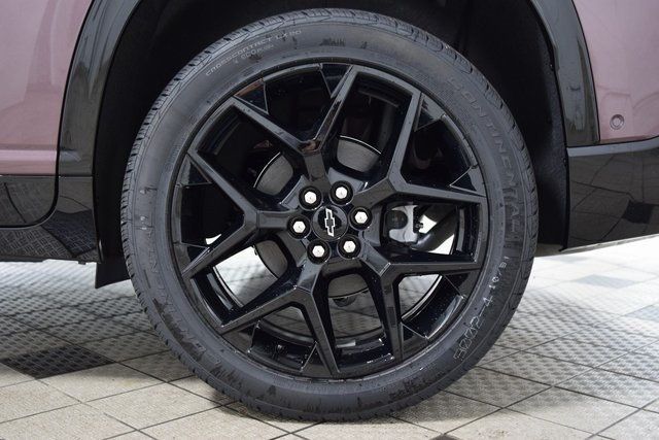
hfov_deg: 43.6
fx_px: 824
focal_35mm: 45
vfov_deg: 29.9
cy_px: 220
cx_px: 330
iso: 1600
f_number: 2.8
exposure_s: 1/50
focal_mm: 30
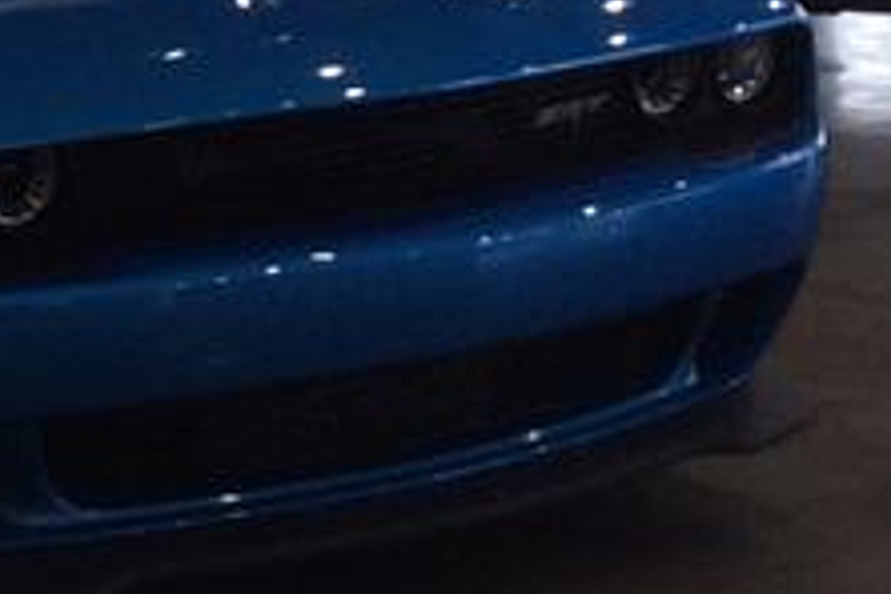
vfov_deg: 8.7
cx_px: -144
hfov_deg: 13.1
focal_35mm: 153
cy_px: -375
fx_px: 3786
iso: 32
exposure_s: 1/60
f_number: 2.4
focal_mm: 3.3
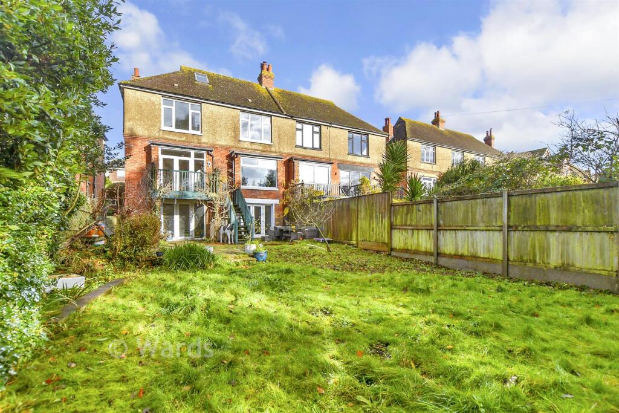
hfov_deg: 100.4
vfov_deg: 77.3
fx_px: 258
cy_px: 206
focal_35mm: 15
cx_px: 310
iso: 160
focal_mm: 10
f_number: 8
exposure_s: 1/200
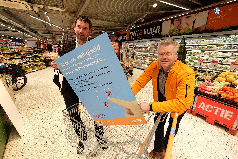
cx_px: 119
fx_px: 99
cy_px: 80
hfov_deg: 100.4
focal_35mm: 15
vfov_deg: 77.3
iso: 1000
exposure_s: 1/80
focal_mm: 10
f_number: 4
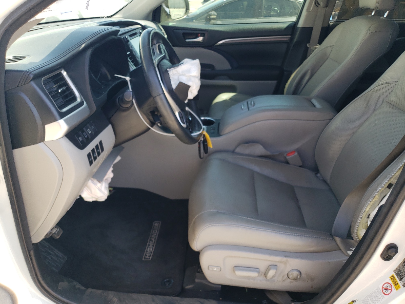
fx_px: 304
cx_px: 202
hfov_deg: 67.3
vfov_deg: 53.1
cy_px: 152
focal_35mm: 26
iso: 50
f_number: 1.5
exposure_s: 1/256
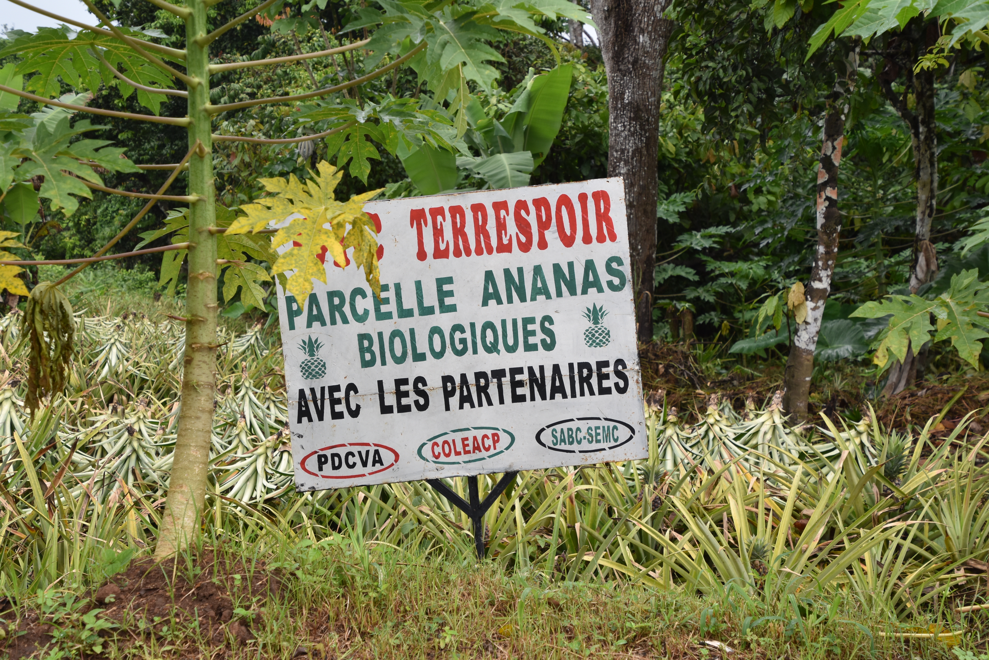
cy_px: 330
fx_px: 2061
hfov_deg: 27.0
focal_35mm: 75
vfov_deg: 18.2
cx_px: 494
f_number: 8
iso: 250
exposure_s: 1/250
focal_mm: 50
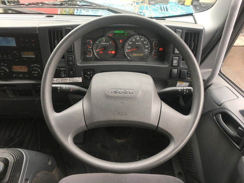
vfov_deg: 48.2
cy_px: 92
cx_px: 122
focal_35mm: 29
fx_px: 204
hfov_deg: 61.7
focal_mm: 4.15
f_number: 2.2
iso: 25
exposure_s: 1/40
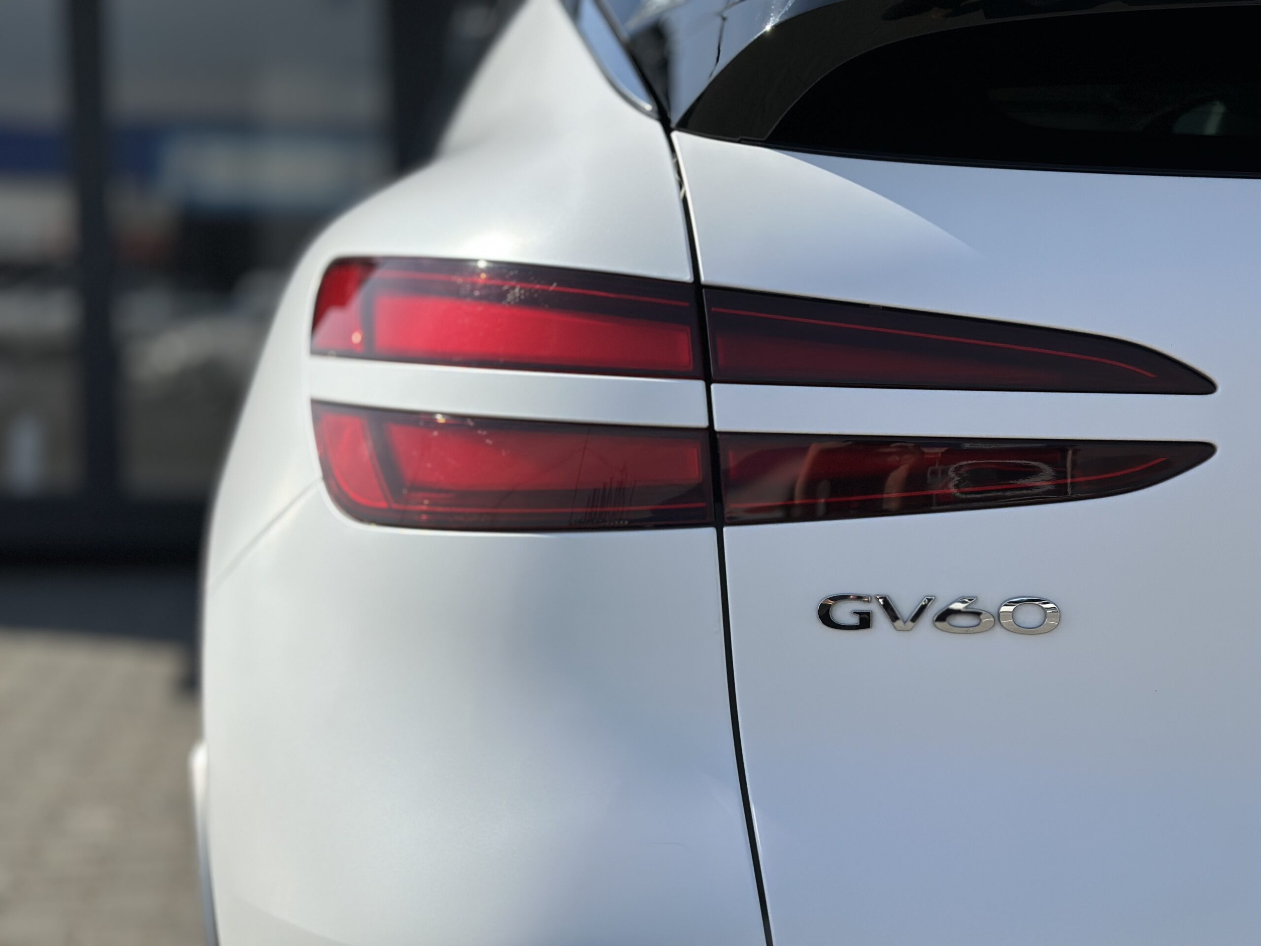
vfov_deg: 30.3
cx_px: 630
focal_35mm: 48
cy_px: 473
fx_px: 1749
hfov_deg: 39.7
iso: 100
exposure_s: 1/9804
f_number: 1.78
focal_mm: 6.86
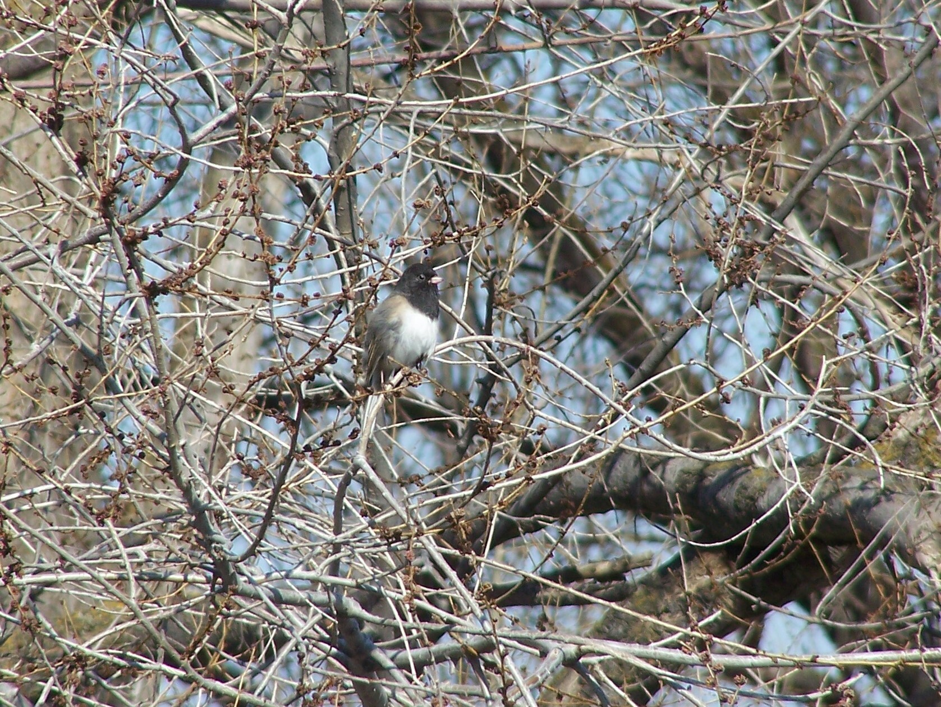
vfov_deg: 3.9
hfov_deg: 5.2
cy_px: 354
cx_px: 470
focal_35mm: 380
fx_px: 10337
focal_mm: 63
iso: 80
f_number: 5
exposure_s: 1/500
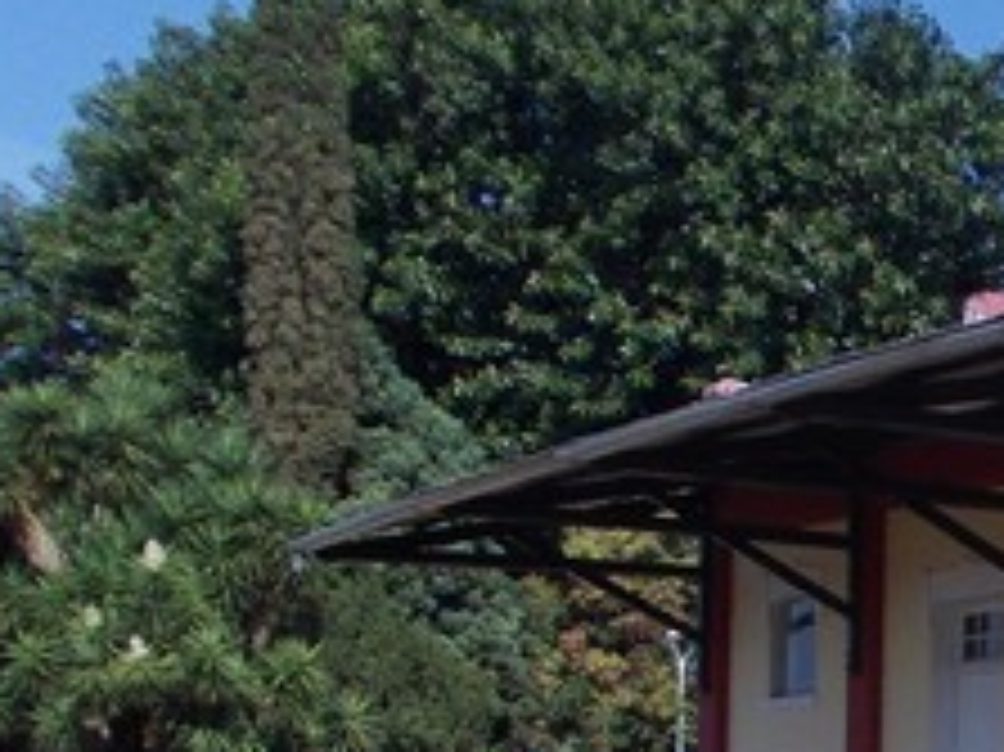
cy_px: 815
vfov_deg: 15.0
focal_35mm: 96
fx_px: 2783
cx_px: 1378
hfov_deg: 18.7
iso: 80
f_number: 5.4
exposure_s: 1/400
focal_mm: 4
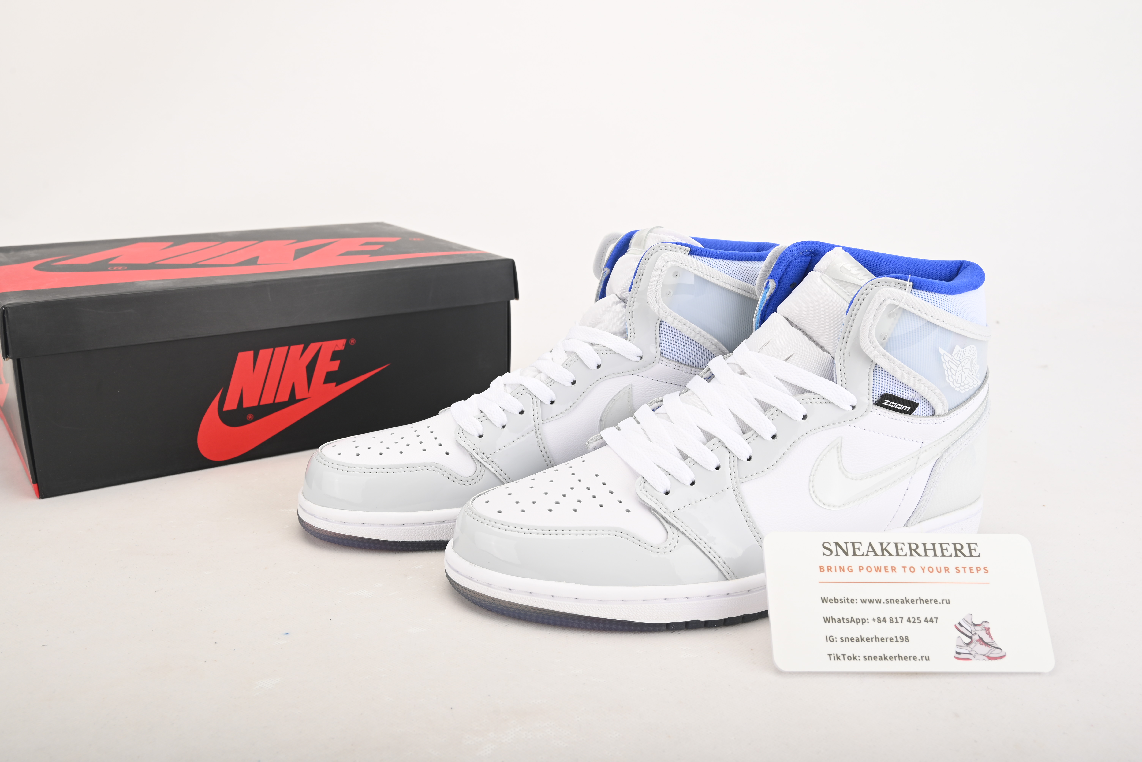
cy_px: 381
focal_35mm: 32
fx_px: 1000
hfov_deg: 59.5
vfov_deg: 41.7
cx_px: 571
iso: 100
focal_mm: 31.5
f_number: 11
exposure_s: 1/200
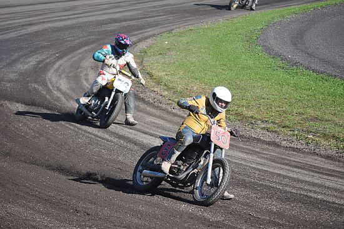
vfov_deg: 6.8
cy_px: 114
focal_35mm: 202
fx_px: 1932
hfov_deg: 10.2
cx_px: 172
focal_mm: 135
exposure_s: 1/1250
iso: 400
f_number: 5.6
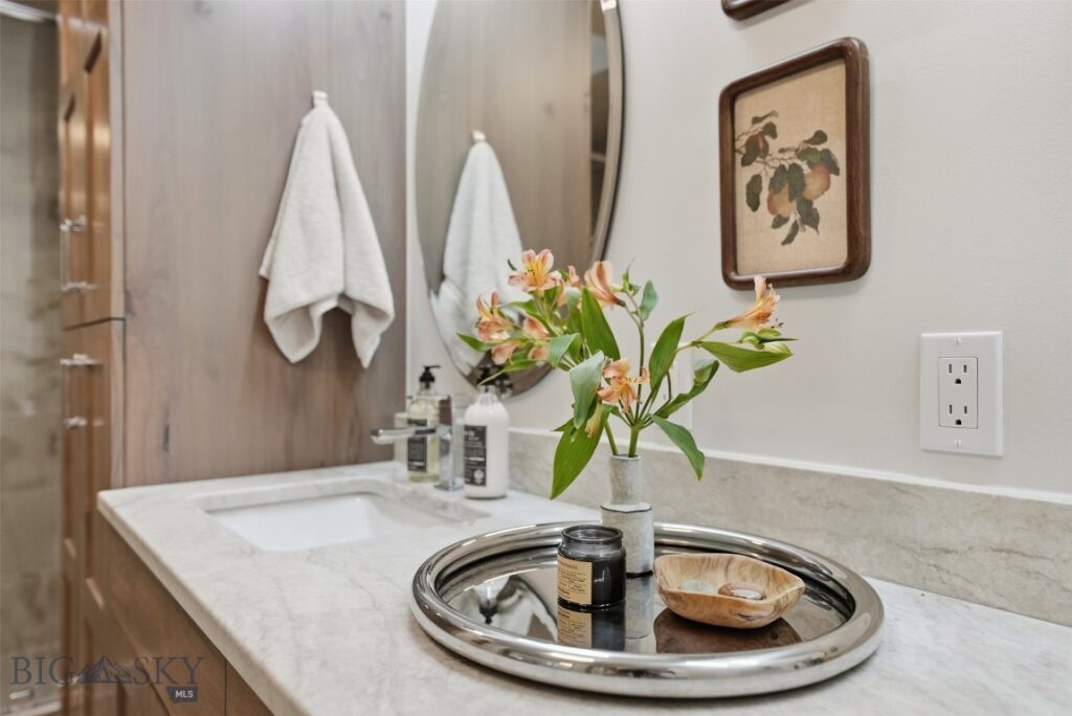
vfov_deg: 53.2
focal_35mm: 24
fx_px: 715
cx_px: 536
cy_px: 358
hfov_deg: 73.7
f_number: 3.5
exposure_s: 1/2000
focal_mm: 24
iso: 1250
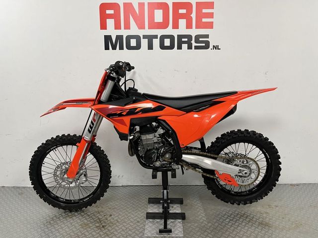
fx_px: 239
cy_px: 119
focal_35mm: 26
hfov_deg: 67.3
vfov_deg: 53.1
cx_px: 159
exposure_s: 1/50
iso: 80
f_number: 1.6
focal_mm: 5.1
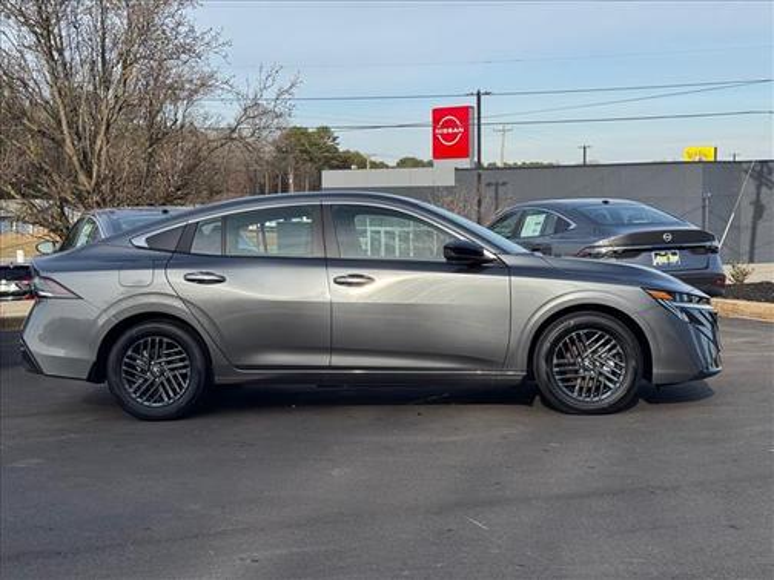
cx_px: 387
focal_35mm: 48
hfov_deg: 39.7
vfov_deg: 30.3
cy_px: 290
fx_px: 1073
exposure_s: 1/3425
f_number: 1.78
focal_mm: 6.76
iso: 64
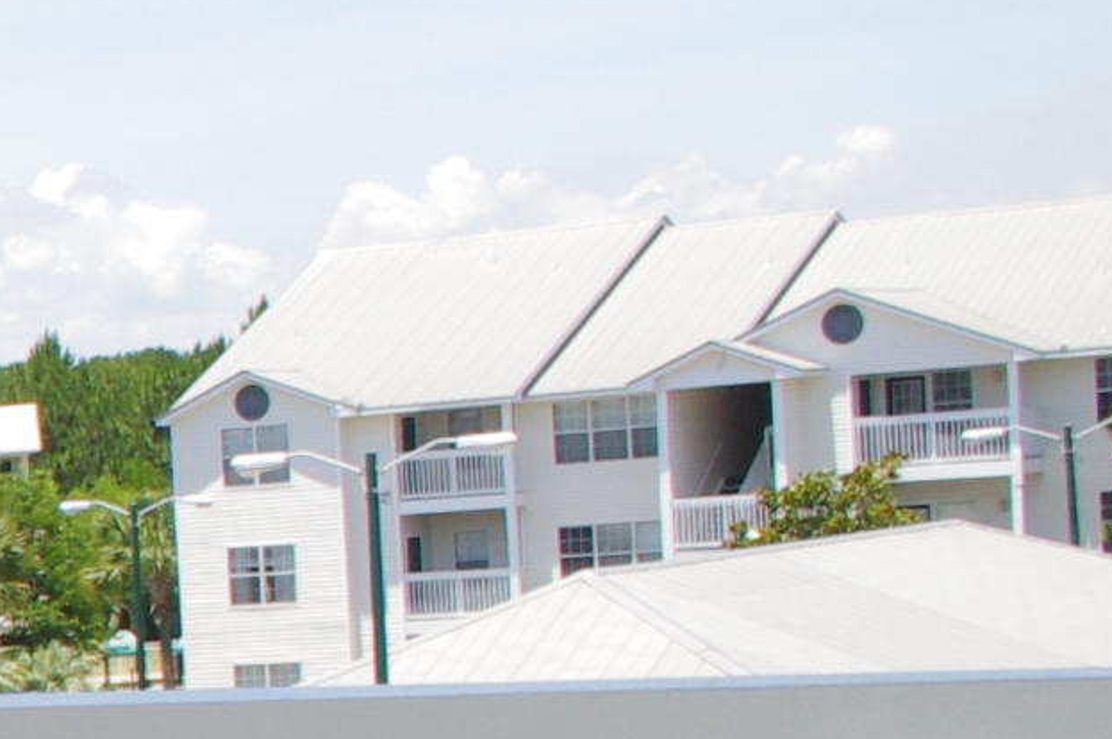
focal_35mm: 130
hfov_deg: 13.1
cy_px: 953
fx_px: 4011
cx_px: -1298
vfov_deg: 10.3
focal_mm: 18
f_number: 13
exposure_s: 1/180
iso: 400
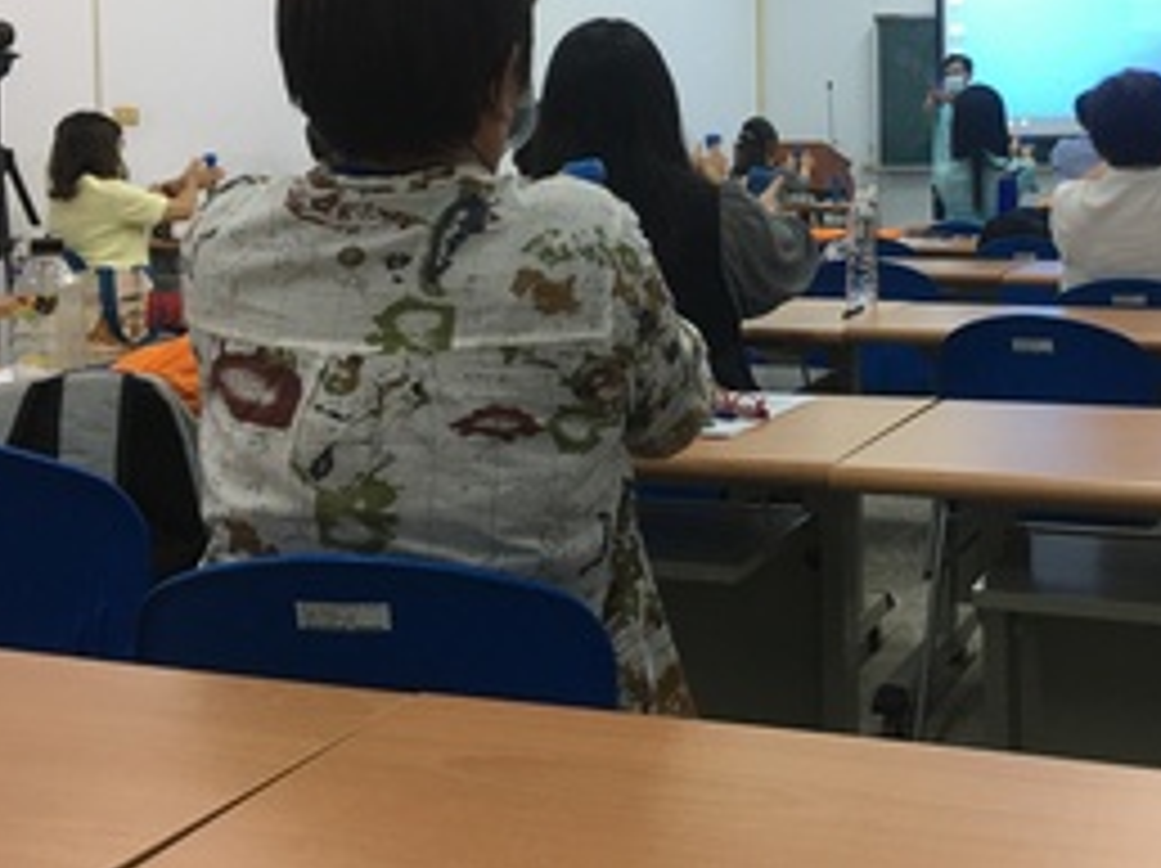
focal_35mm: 45
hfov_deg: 41.0
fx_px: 1508
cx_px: 864
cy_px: 202
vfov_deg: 31.5
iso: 40
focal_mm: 4.15
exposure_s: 1/30
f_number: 2.2
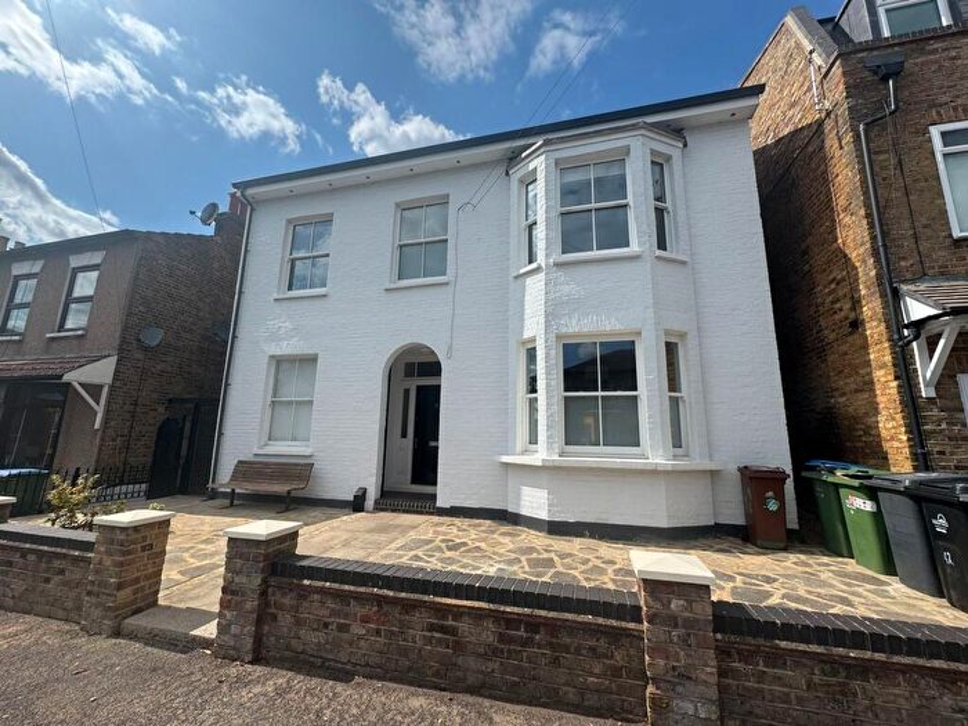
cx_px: 484
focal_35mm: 14
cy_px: 363
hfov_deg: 102.1
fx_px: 391
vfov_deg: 85.7
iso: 50
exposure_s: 1/2985
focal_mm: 2.22
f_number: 2.2
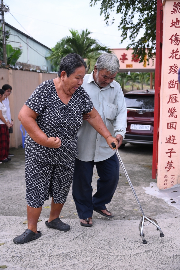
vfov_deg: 50.7
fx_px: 285
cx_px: 90
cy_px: 135
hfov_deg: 35.0
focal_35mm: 38
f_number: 4
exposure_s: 1/1250
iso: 400
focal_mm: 38
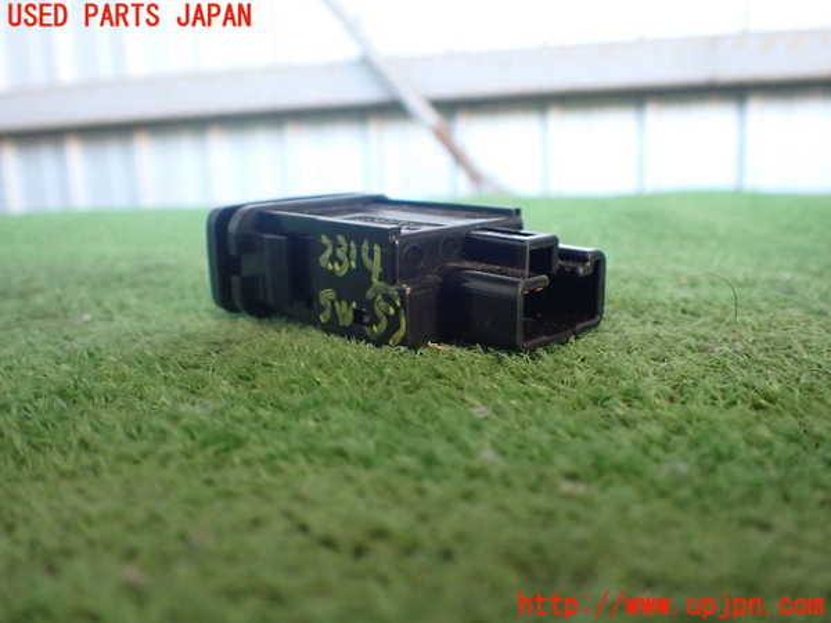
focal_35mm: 30
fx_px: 720
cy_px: 312
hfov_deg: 60.0
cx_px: 416
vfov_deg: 46.8
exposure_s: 1/125
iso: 640
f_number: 2.3
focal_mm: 5.4
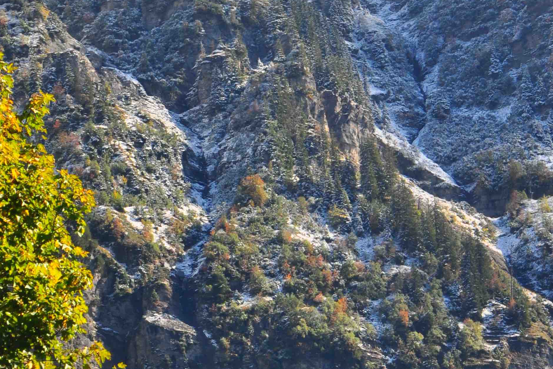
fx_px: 4086
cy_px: -3
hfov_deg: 7.7
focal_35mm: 266
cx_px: 137
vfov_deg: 5.2
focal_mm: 78
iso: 200
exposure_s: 1/100
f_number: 14
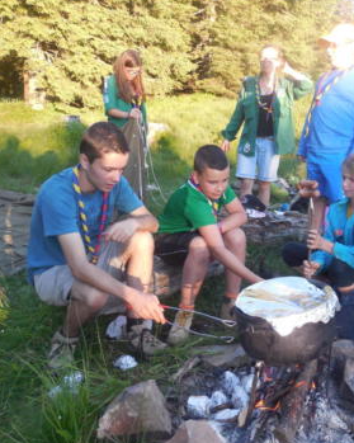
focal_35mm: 35
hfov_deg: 40.9
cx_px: 268
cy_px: 229
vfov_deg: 51.5
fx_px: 459
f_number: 3.1
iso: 125
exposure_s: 1/100
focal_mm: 4.5
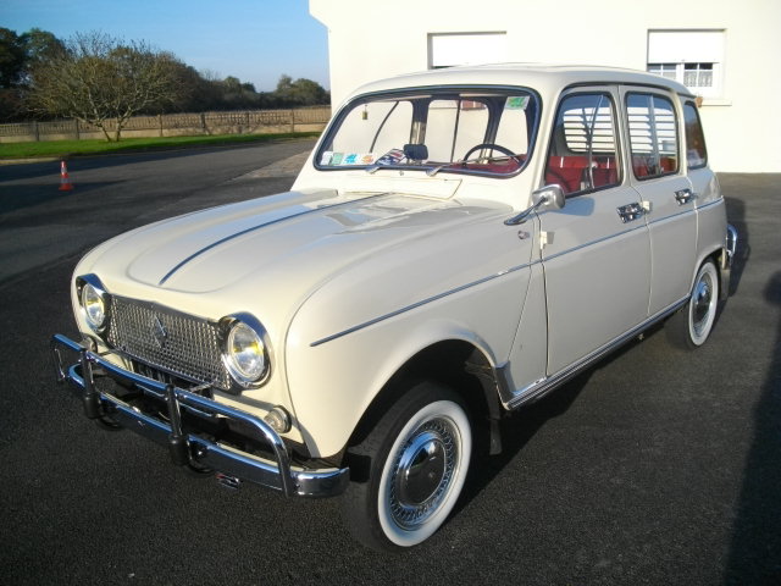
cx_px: 390
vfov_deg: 45.4
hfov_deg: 58.4
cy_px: 293
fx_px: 699
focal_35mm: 31
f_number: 8.8
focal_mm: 5.7
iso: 100
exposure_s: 1/100
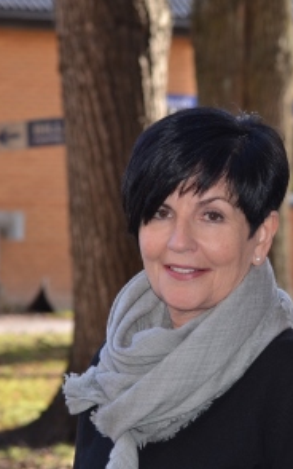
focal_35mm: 198
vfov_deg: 10.6
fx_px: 2524
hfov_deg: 6.6
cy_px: 234
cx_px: 193
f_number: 7.1
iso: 400
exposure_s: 1/250
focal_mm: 85
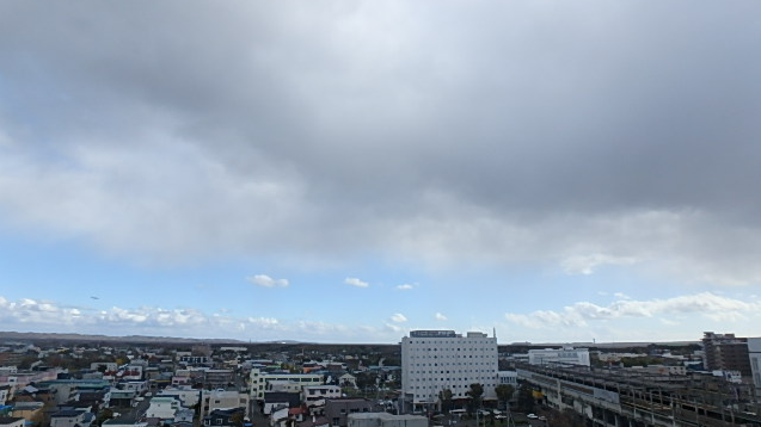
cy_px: 231
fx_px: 464
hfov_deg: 78.7
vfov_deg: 49.4
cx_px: 381
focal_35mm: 23
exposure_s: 1/400
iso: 125
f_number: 6
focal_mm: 3.7
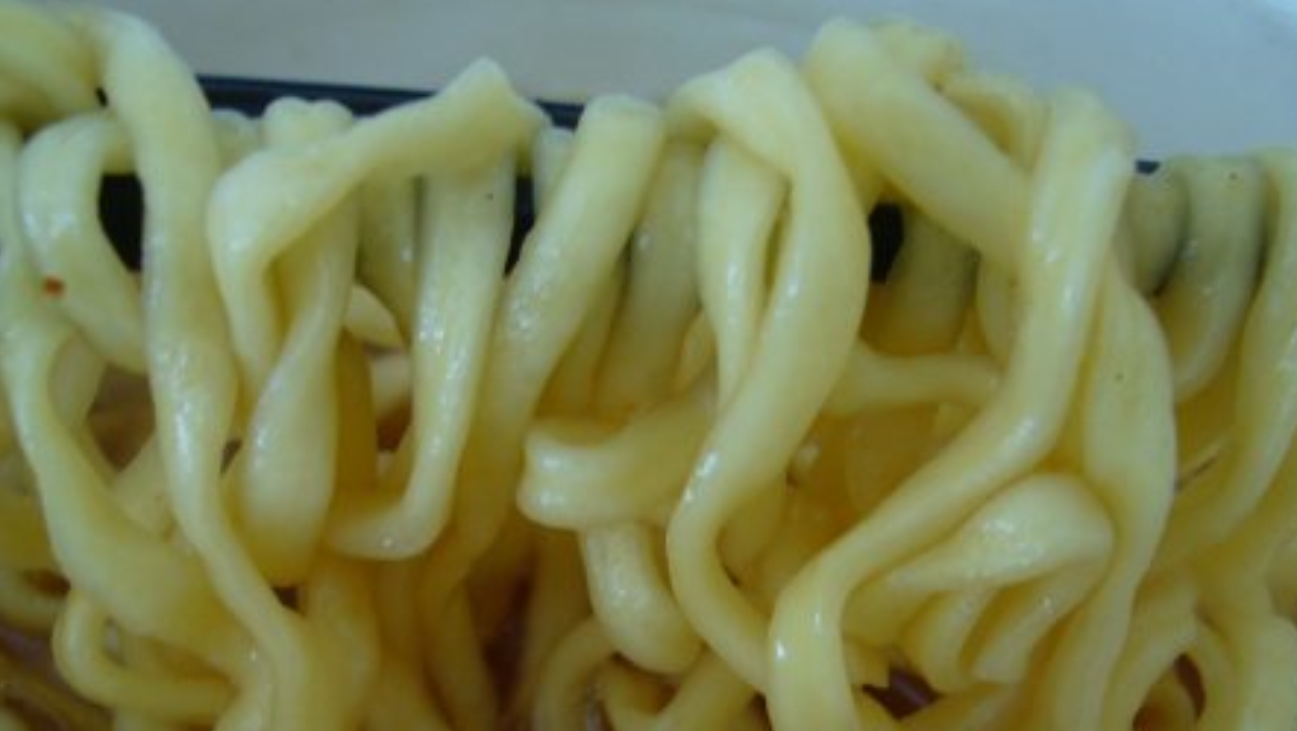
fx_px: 1514
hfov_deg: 46.4
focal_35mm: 44
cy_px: 542
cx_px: 631
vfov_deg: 26.8
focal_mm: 5.8
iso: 100
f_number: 2.8
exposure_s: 1/20
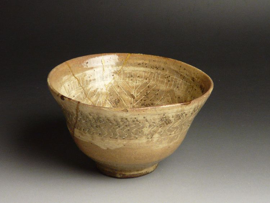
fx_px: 694
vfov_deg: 16.6
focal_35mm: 89
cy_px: 102
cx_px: 135
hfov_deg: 22.0
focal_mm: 9.2
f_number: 3.2
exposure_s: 1/30
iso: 200
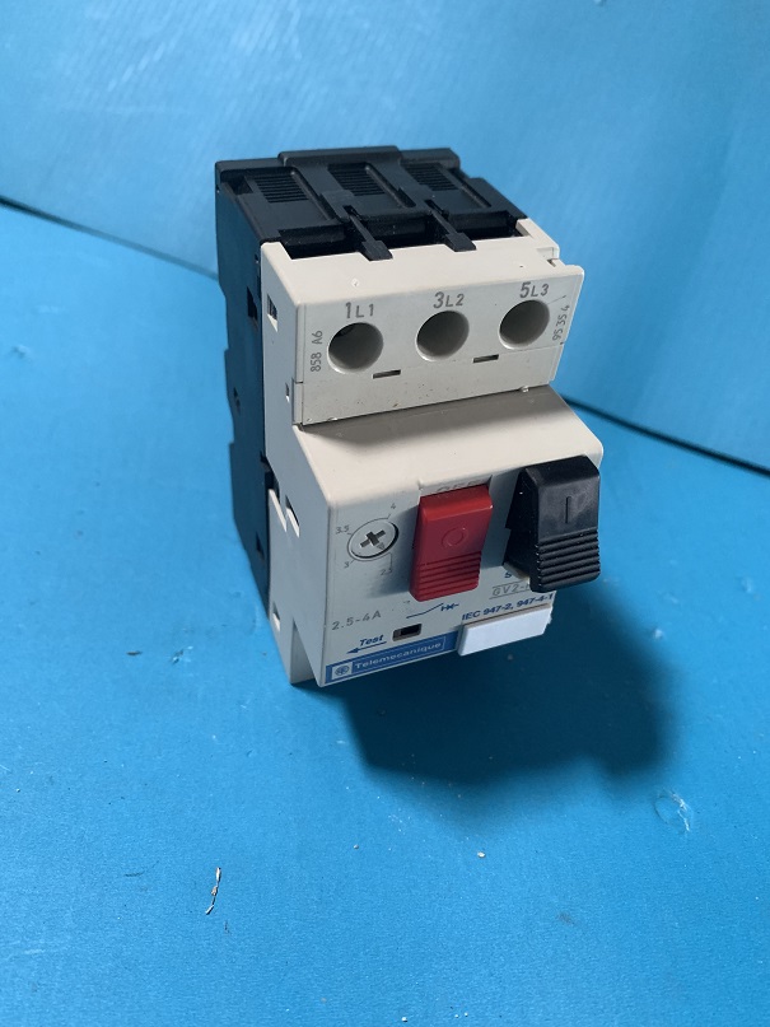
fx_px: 771
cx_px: 385
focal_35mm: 26
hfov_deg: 53.1
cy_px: 514
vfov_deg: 67.3
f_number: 1.8
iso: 400
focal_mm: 4.25
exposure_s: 1/44
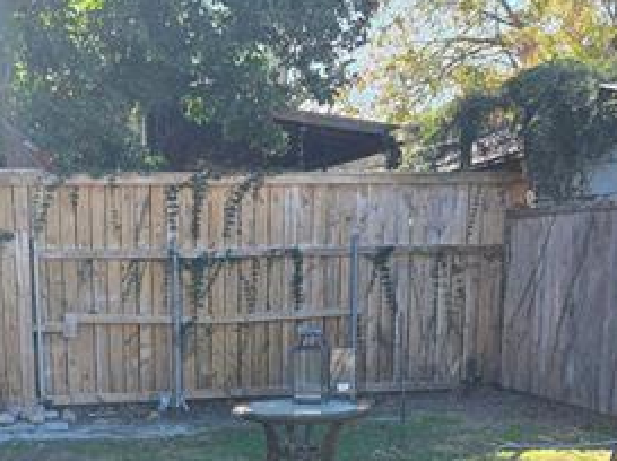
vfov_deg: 26.0
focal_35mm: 54
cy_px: 425
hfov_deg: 35.0
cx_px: 176
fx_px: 961
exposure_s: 1/359
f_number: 1.7
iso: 25
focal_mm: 6.3
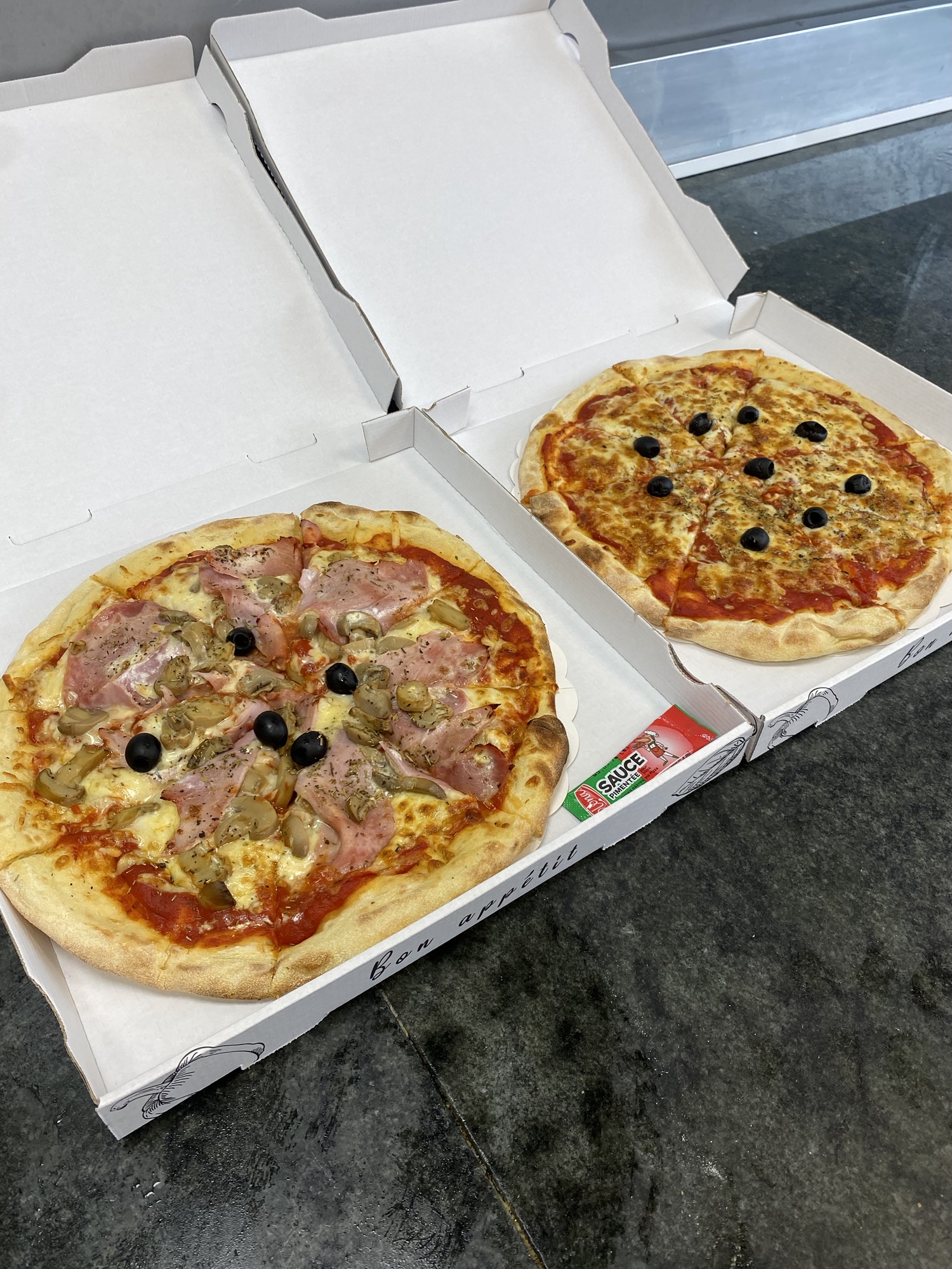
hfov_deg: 53.1
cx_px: 476
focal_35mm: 26
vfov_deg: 67.3
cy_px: 634
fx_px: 953
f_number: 1.8
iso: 64
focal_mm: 4.25
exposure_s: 1/100
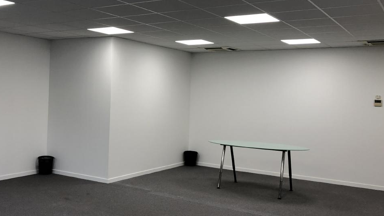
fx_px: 418
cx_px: 150
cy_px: 95
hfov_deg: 49.0
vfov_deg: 29.0
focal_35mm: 41
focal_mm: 3.99
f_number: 1.8
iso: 32
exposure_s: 1/50
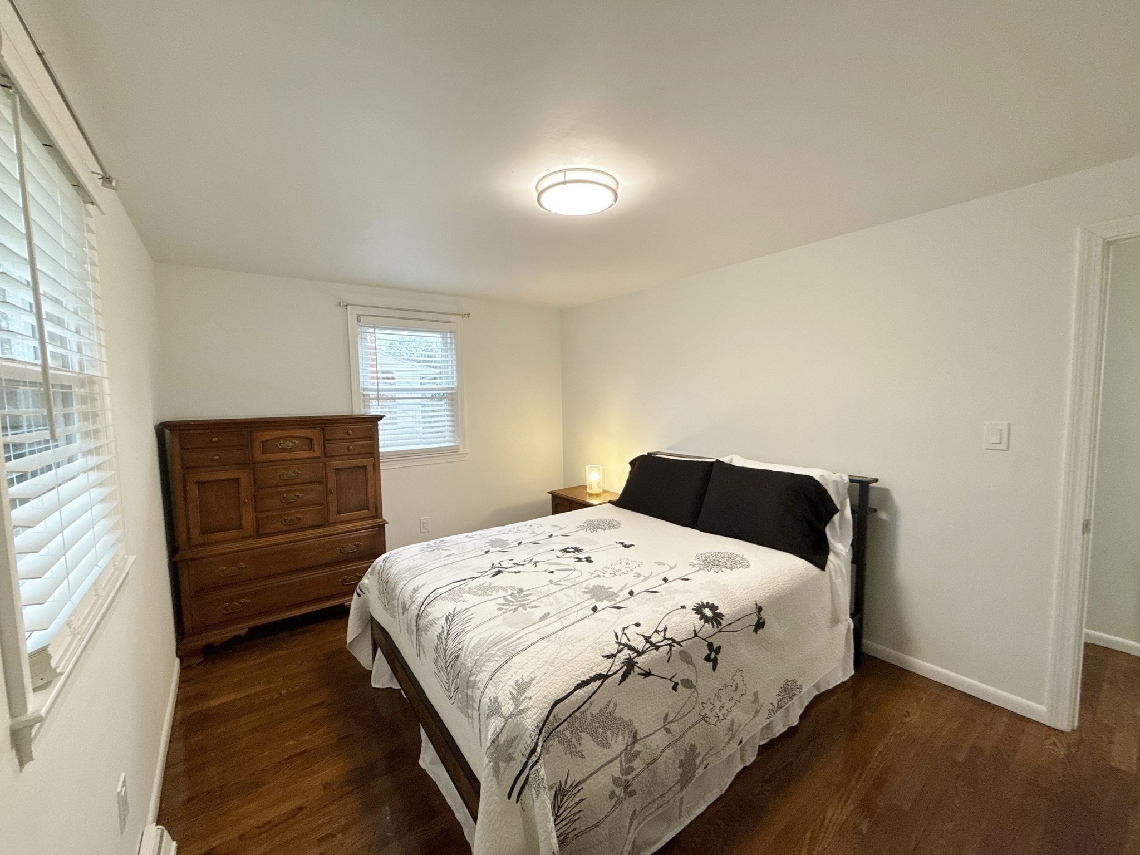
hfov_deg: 102.1
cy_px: 428
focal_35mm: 14
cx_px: 570
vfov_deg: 85.7
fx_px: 461
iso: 250
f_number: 2.2
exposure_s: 1/120
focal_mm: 2.22
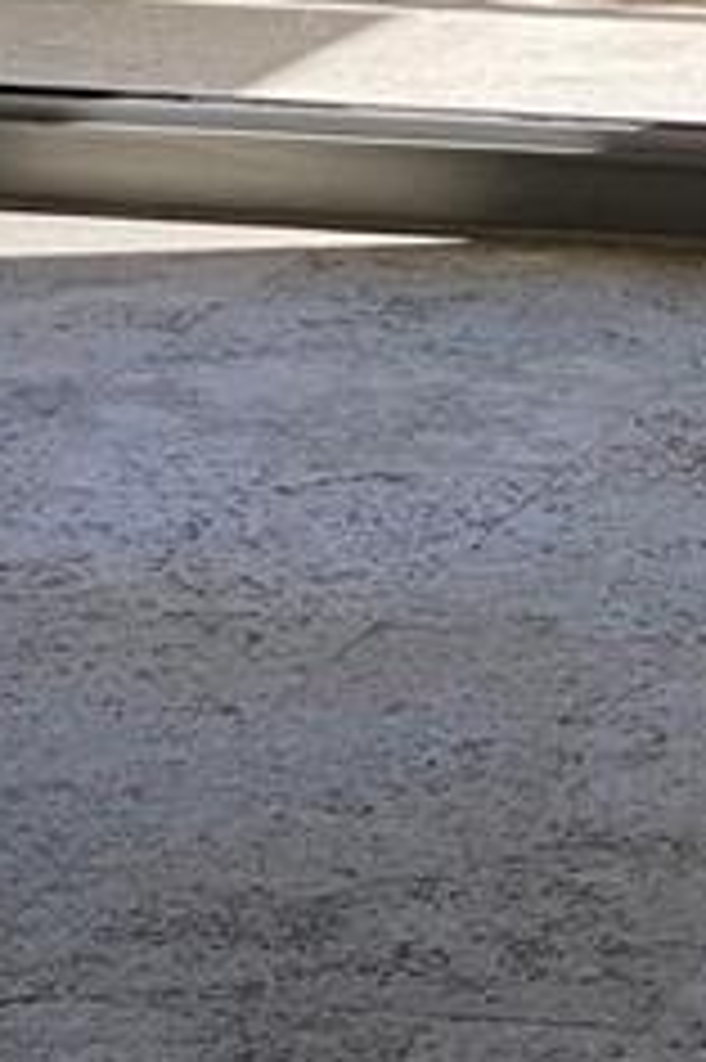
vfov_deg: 7.0
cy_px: -1539
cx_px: 99
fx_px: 8101
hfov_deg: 5.0
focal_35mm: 275
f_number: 2
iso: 20
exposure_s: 1/168
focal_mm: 6
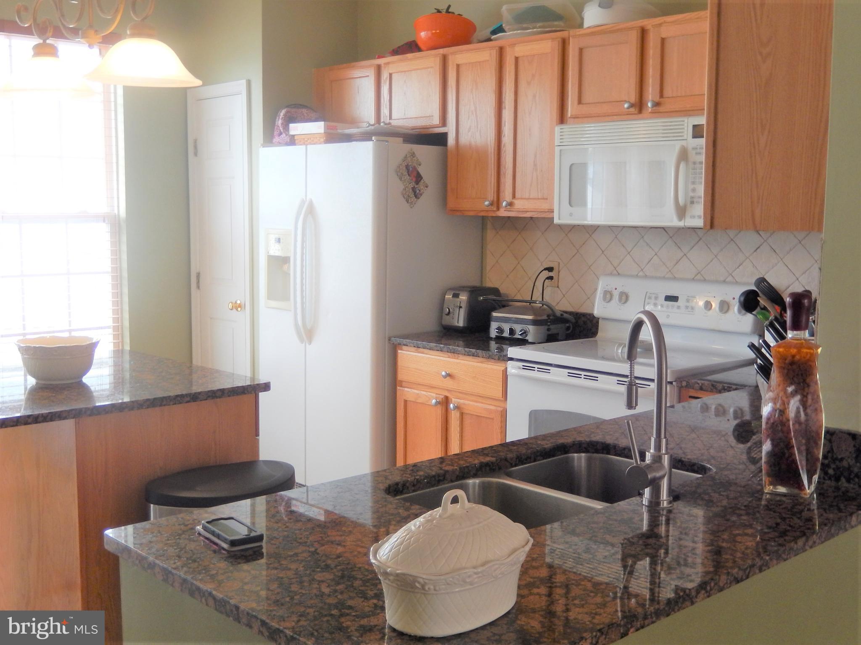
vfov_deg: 39.6
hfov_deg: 51.4
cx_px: 430
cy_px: 322
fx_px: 895
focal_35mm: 36
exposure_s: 1/30
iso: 140
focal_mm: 6.5
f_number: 4
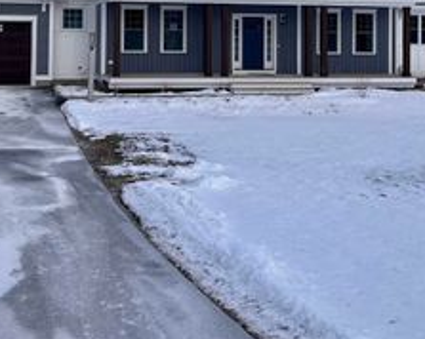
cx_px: 141
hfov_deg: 32.8
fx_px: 716
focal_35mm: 57
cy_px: 1
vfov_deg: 25.4
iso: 50
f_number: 1.6
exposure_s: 1/1623
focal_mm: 5.1
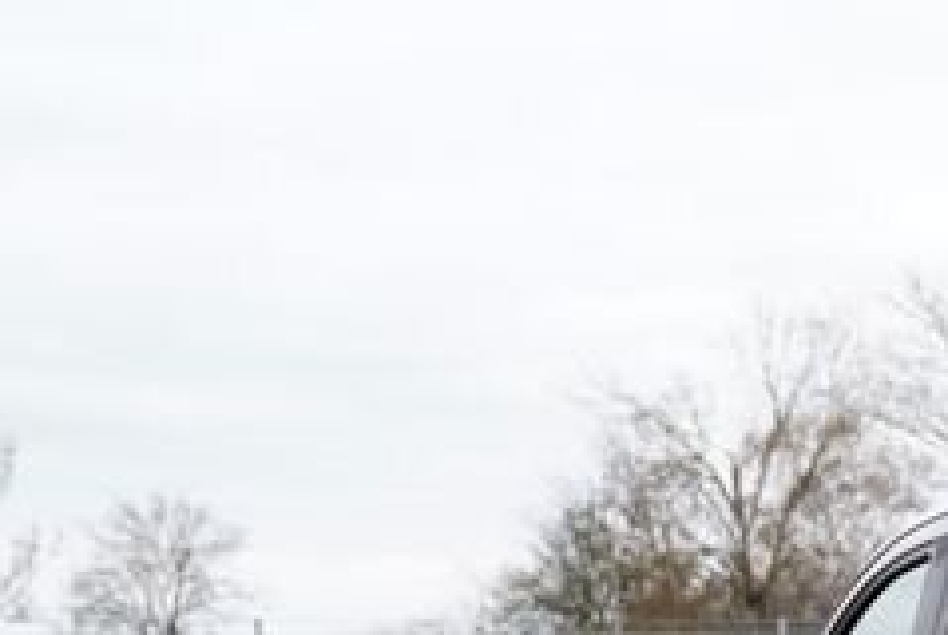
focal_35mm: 124
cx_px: 1967
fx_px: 3269
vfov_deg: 10.4
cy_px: 1133
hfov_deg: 13.7
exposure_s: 1/60
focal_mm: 29
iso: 100
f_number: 4
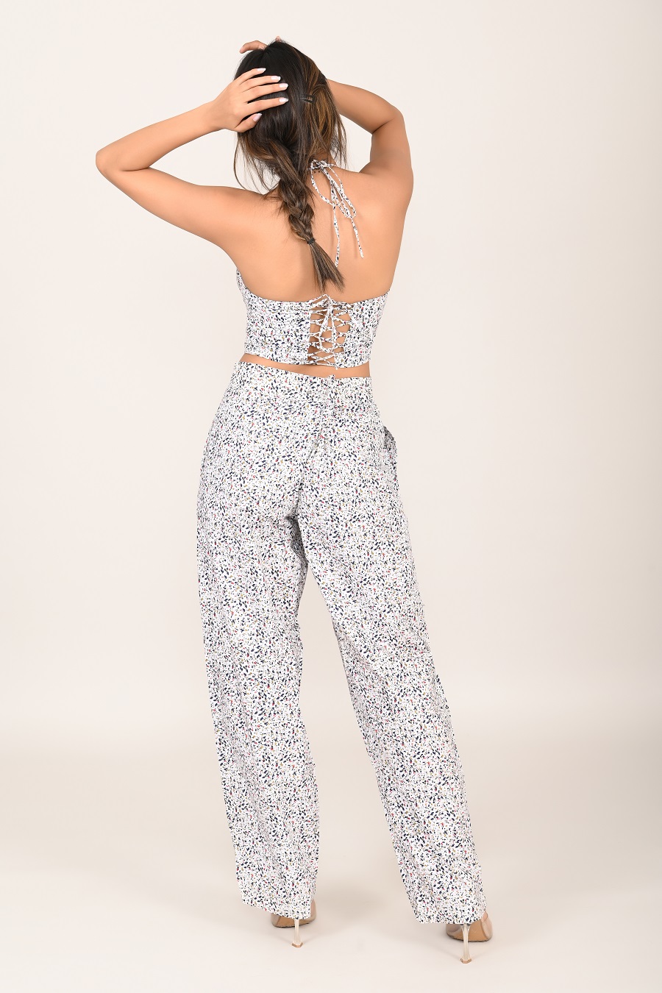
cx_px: 331
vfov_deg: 32.4
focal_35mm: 62
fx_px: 1710
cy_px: 496
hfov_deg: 21.9
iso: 250
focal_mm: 62
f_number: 9
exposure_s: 1/200
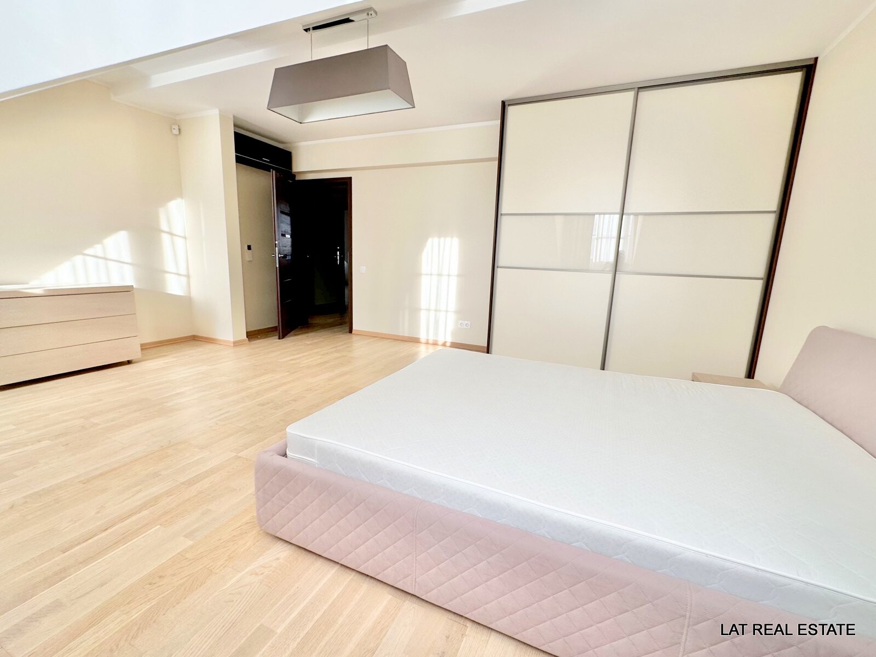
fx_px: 354
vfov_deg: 85.7
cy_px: 328
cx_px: 438
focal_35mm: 14
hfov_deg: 102.1
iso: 64
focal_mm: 2.22
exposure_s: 1/99
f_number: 2.2
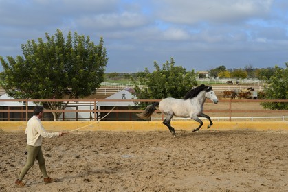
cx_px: 144
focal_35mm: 50
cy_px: 96
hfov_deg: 39.6
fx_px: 400
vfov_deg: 27.0
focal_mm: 50
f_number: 9
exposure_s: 1/400
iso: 200
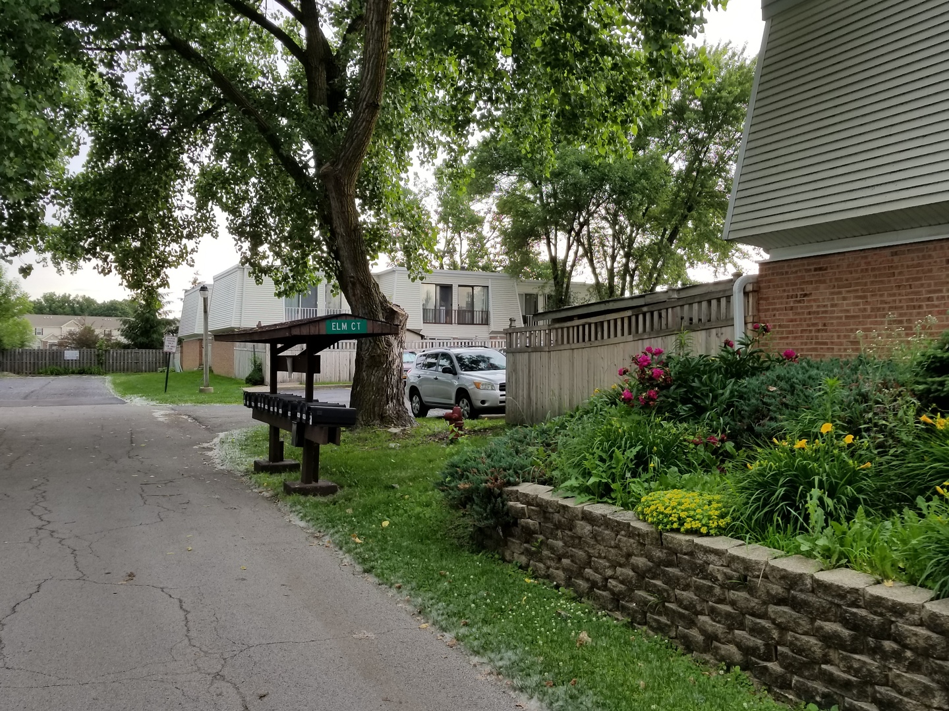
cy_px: 356
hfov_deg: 67.3
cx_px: 474
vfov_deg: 53.1
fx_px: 713
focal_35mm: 26
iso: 50
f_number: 1.7
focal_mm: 4.25
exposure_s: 1/287
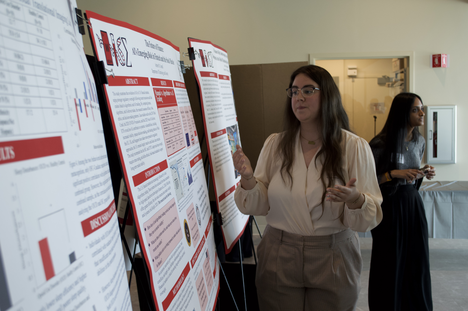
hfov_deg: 41.1
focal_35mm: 48
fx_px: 623
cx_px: 234
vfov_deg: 28.0
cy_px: 156
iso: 400
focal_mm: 32
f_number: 4.8
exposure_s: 1/60
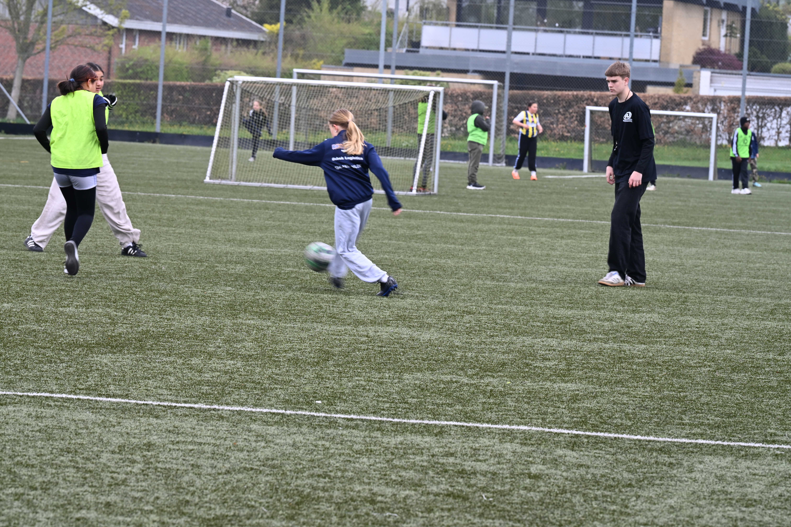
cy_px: 264
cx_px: 396
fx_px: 4394
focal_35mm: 200
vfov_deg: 6.9
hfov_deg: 10.3
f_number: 11
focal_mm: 200
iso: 560
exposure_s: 1/125
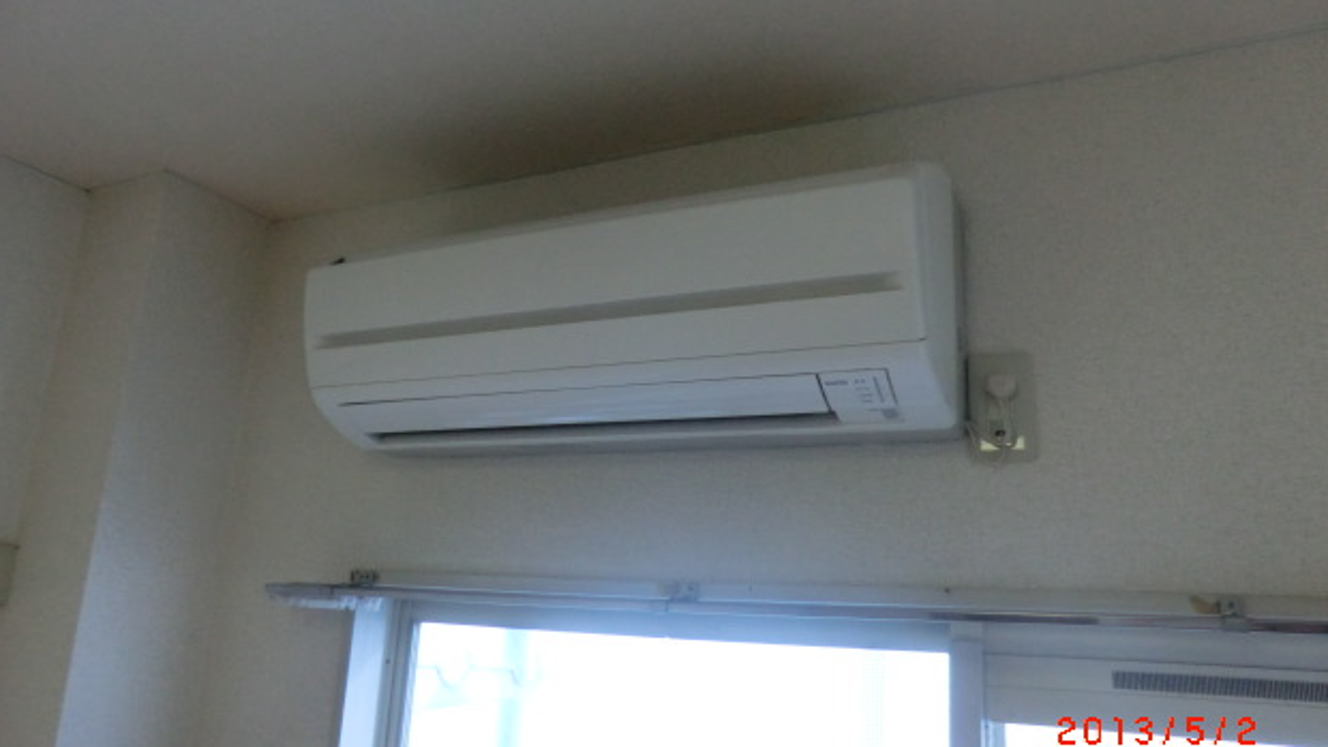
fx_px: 951
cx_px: 660
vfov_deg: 42.9
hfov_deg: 69.9
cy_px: 372
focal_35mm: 27
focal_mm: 4.3
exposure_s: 1/60
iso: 200
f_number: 3.2
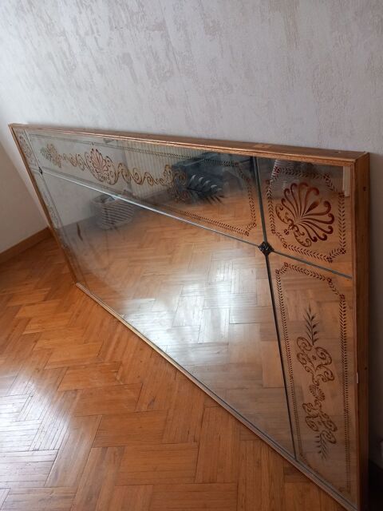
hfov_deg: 51.4
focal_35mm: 27
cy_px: 256
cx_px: 192
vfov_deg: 65.3
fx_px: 398
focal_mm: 4
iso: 200
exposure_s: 1/50
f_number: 1.8
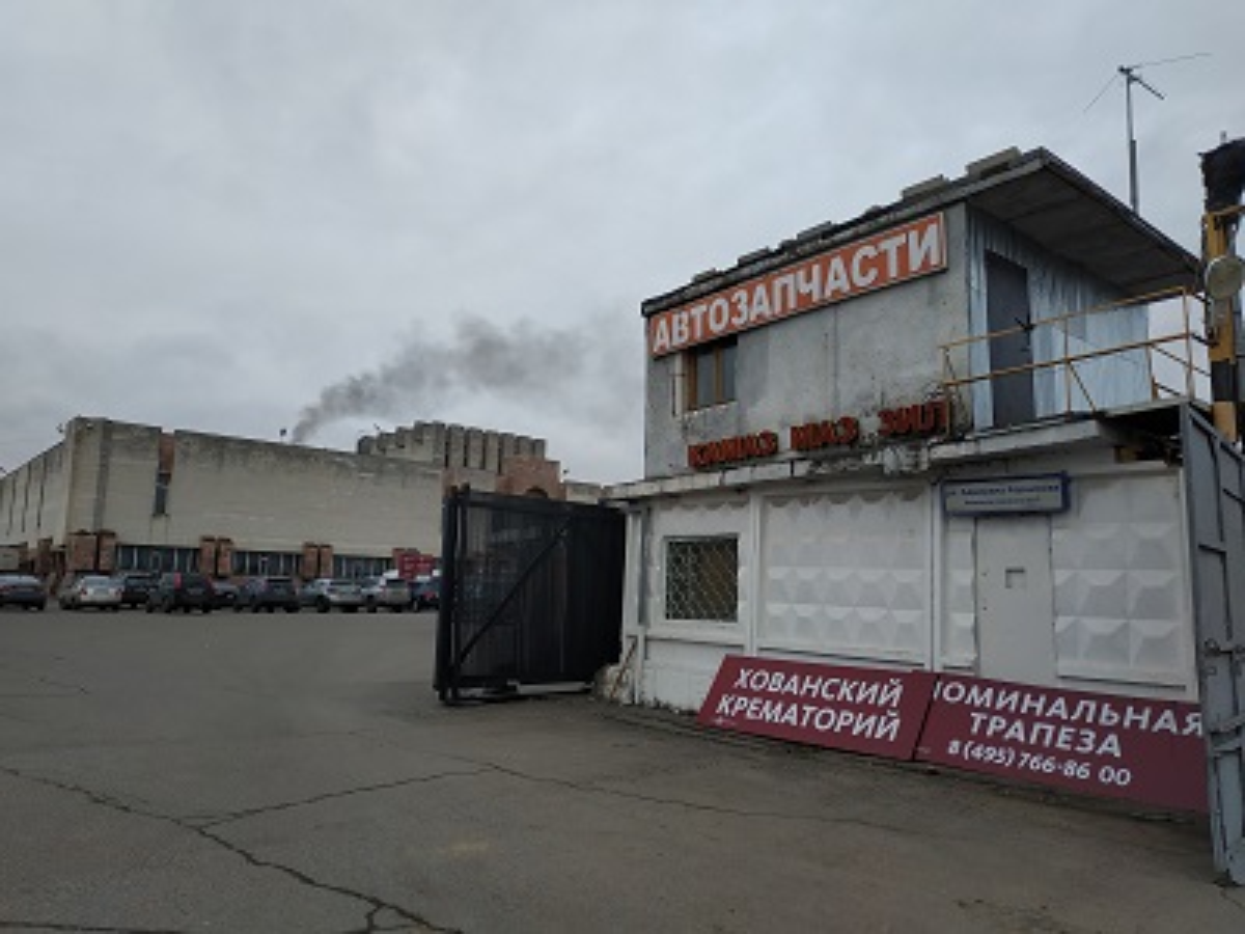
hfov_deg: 71.6
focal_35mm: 24
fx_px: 863
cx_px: 622
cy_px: 467
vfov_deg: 56.8
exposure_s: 1/182
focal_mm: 3.94
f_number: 1.9
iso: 100
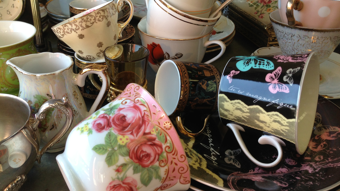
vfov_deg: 29.5
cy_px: 67
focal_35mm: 40
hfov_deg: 50.4
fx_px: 361
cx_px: 159
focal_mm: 4.13
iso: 64
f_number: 2.4
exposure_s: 1/120
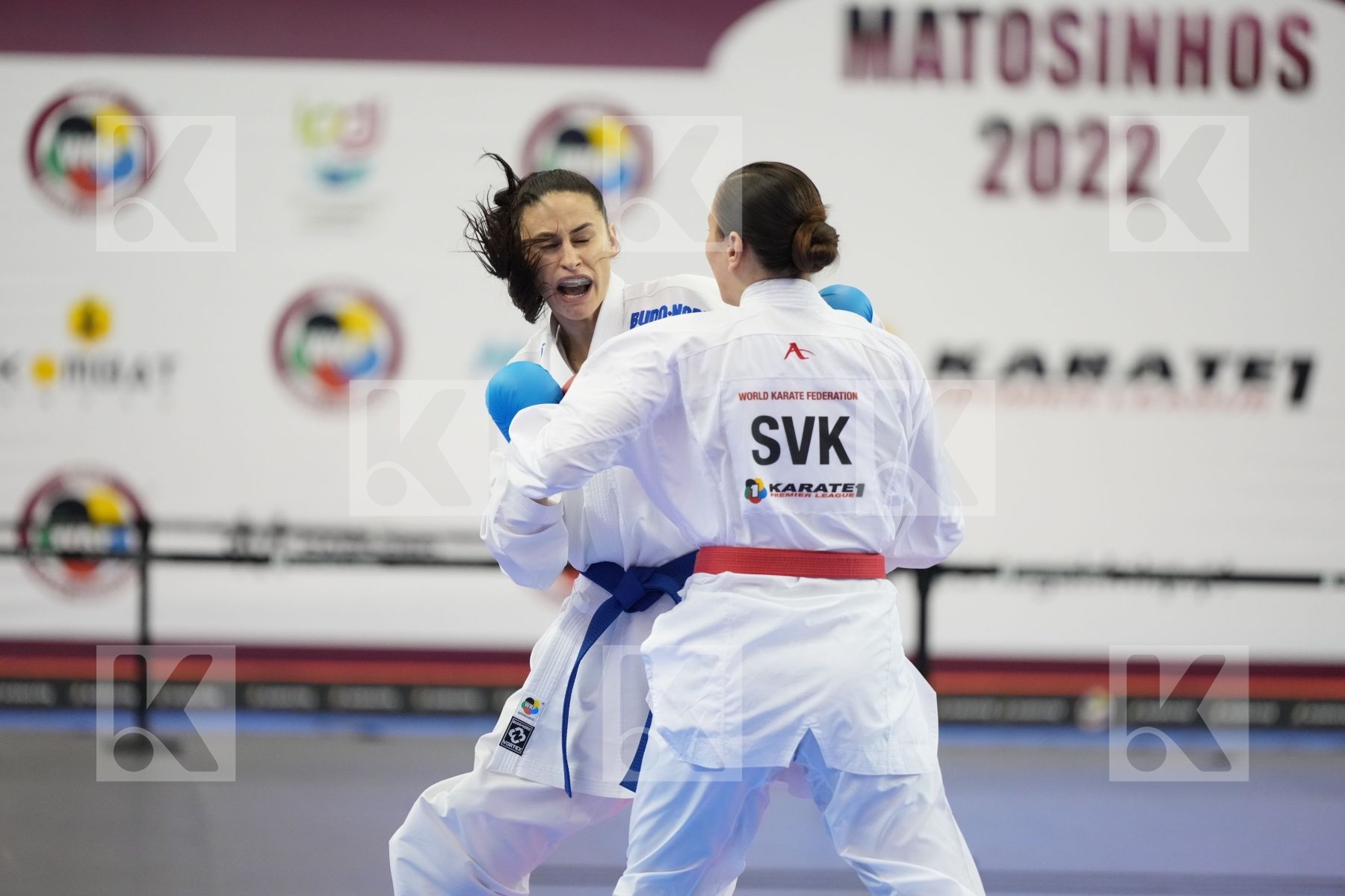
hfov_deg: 10.3
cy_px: 448
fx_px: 7472
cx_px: 672
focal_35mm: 200
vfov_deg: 6.9
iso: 3200
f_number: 2.8
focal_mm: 200
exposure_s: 1/1000
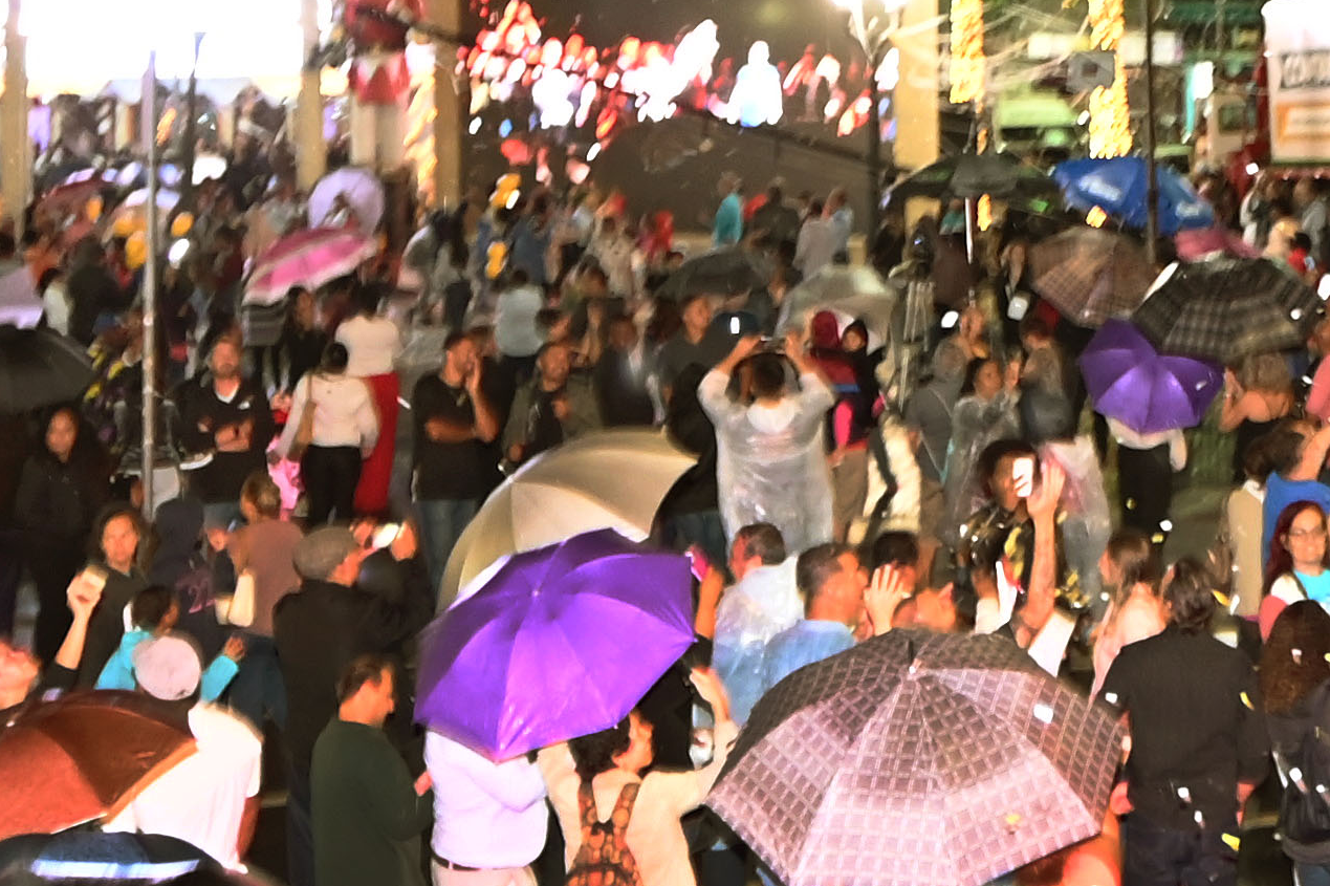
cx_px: 1298
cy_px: -285
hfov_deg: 24.1
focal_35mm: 81
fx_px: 2991
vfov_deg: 15.9
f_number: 2.8
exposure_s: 1/40
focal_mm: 17
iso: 1250
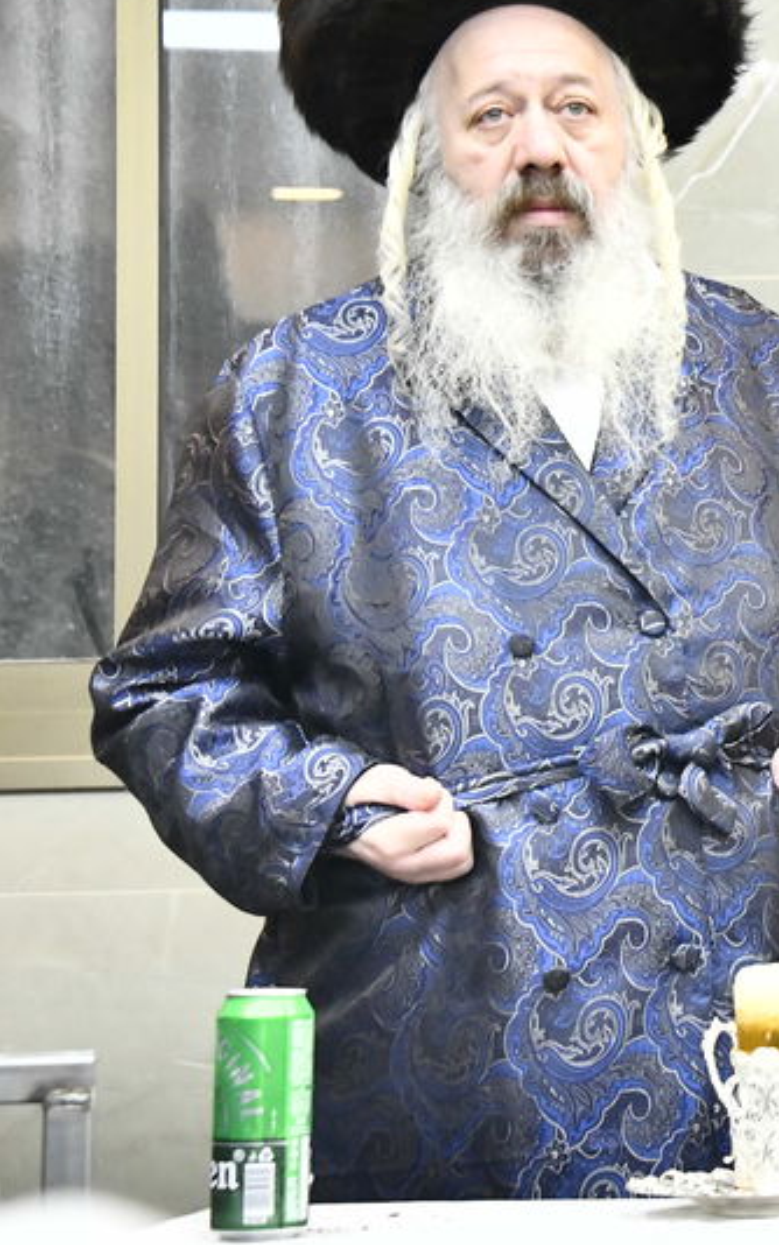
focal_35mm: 155
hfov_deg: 8.2
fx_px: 5262
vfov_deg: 13.5
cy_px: 344
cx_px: 1294
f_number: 5.6
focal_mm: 58
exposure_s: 1/250
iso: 3200
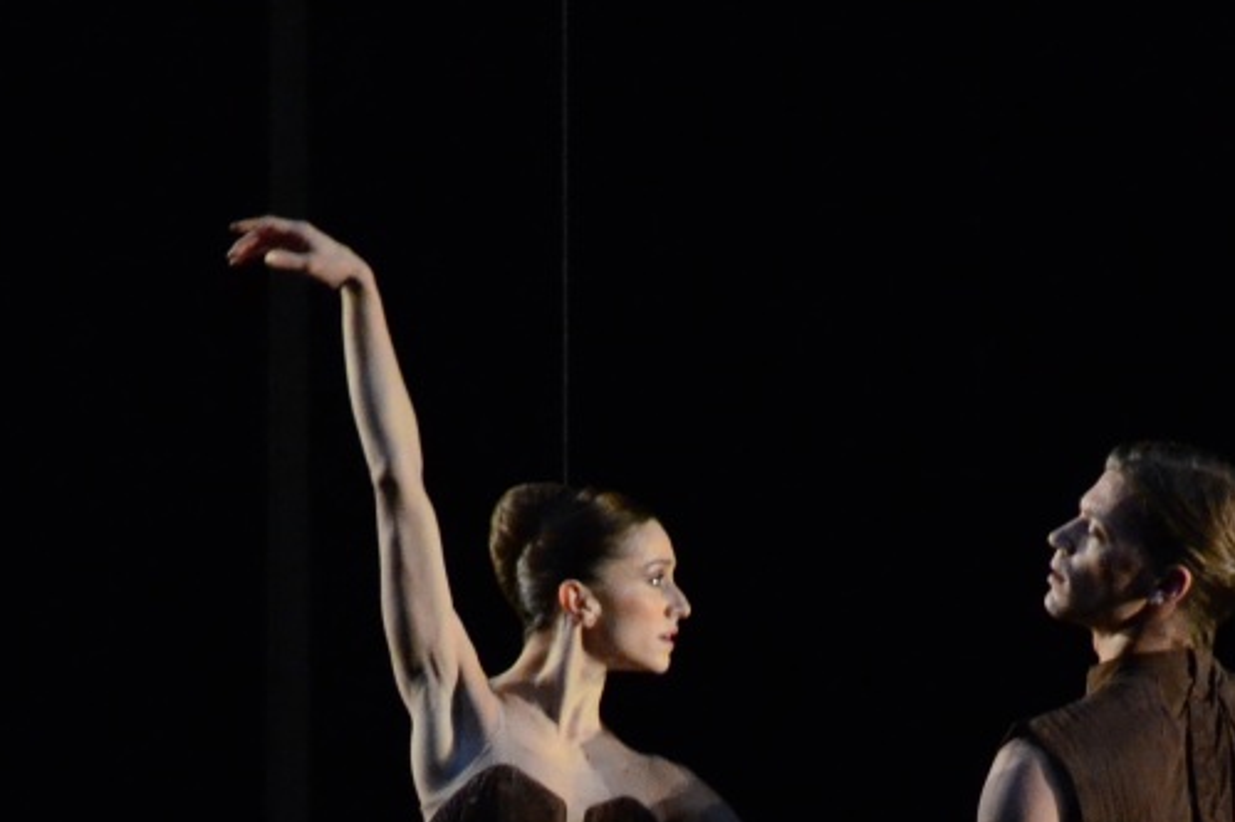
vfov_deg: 4.0
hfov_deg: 6.0
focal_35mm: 343
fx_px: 11759
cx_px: 881
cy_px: 1028
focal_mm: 86
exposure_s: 1/200
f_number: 4.5
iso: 2500
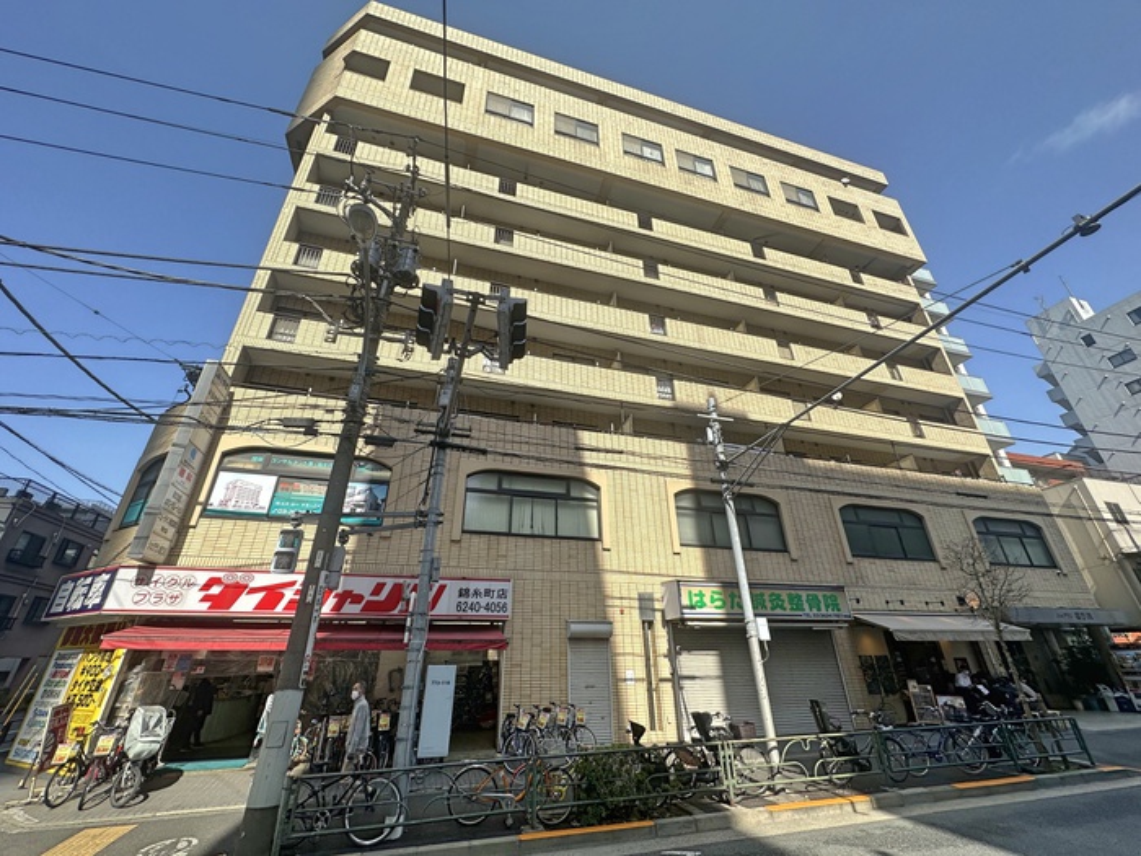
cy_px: 428
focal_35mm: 14
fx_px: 461
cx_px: 570
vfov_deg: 85.7
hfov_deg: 102.1
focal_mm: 2.22
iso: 50
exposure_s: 1/1618
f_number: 2.2
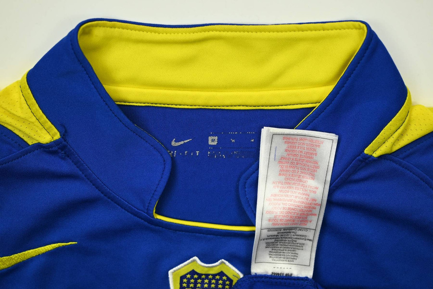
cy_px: 144
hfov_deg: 49.5
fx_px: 469
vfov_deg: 34.2
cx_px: 216
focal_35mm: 39
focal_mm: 39
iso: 200
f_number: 5.3
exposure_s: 1/125
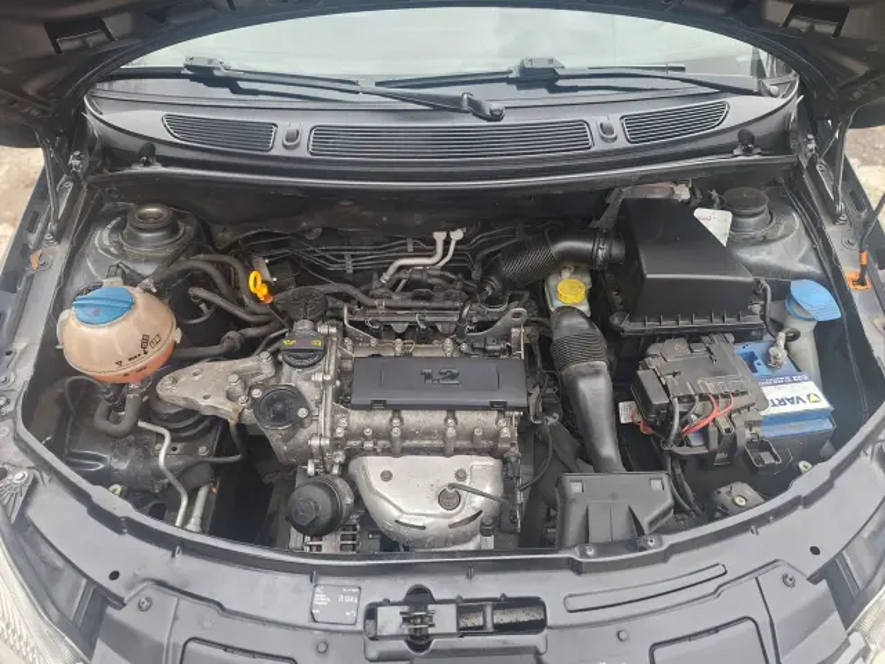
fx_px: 588
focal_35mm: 23
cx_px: 442
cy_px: 332
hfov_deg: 73.9
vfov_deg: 58.9
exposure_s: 1/100
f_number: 1.8
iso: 100
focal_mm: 5.54
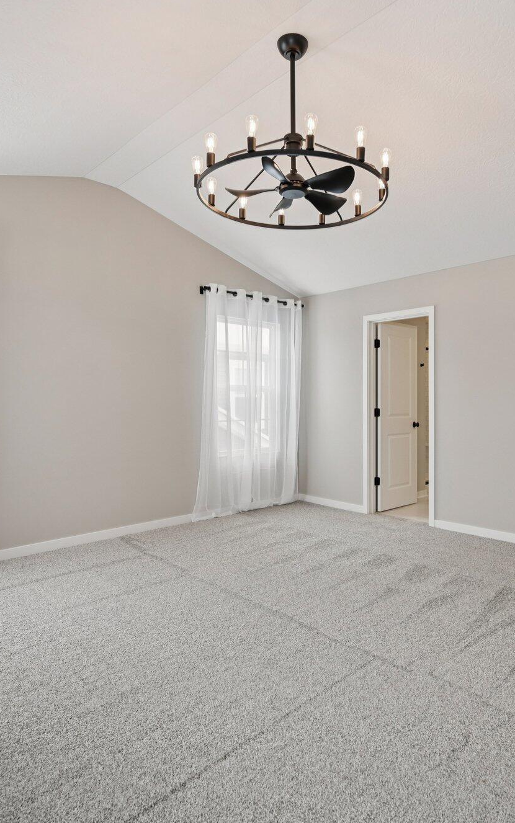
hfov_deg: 54.8
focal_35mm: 22
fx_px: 494
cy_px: 405
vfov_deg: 79.6
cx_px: 300
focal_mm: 14
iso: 400
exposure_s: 1/250
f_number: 4
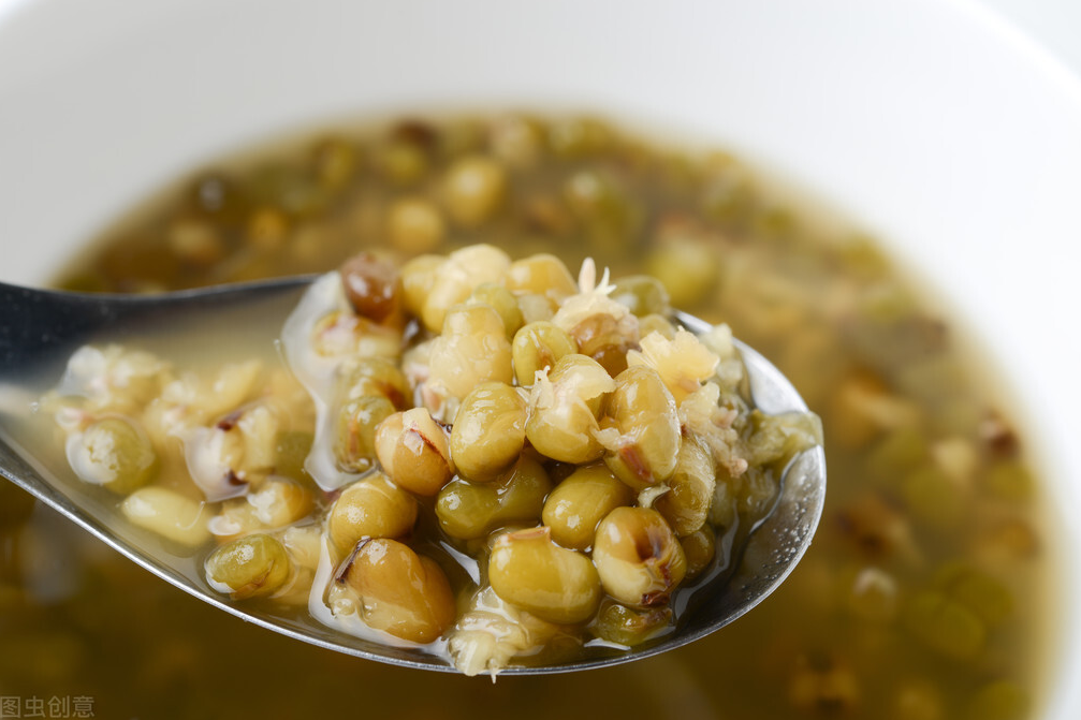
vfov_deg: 22.3
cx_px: 544
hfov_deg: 32.9
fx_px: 1831
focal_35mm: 61
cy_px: 360
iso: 50
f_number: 11
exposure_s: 1/125
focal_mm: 60
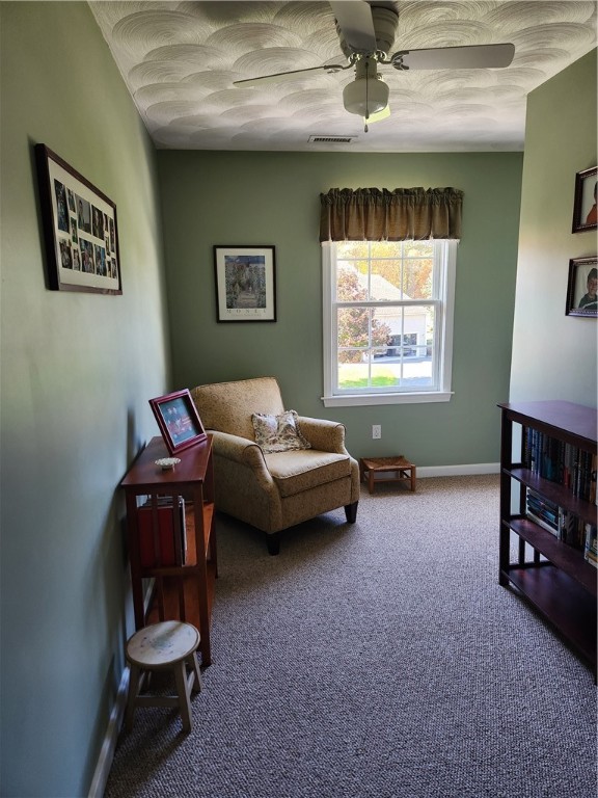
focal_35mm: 23
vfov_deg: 73.9
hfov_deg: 58.9
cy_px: 399
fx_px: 530
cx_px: 299
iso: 250
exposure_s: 1/120
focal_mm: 5.4
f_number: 1.8
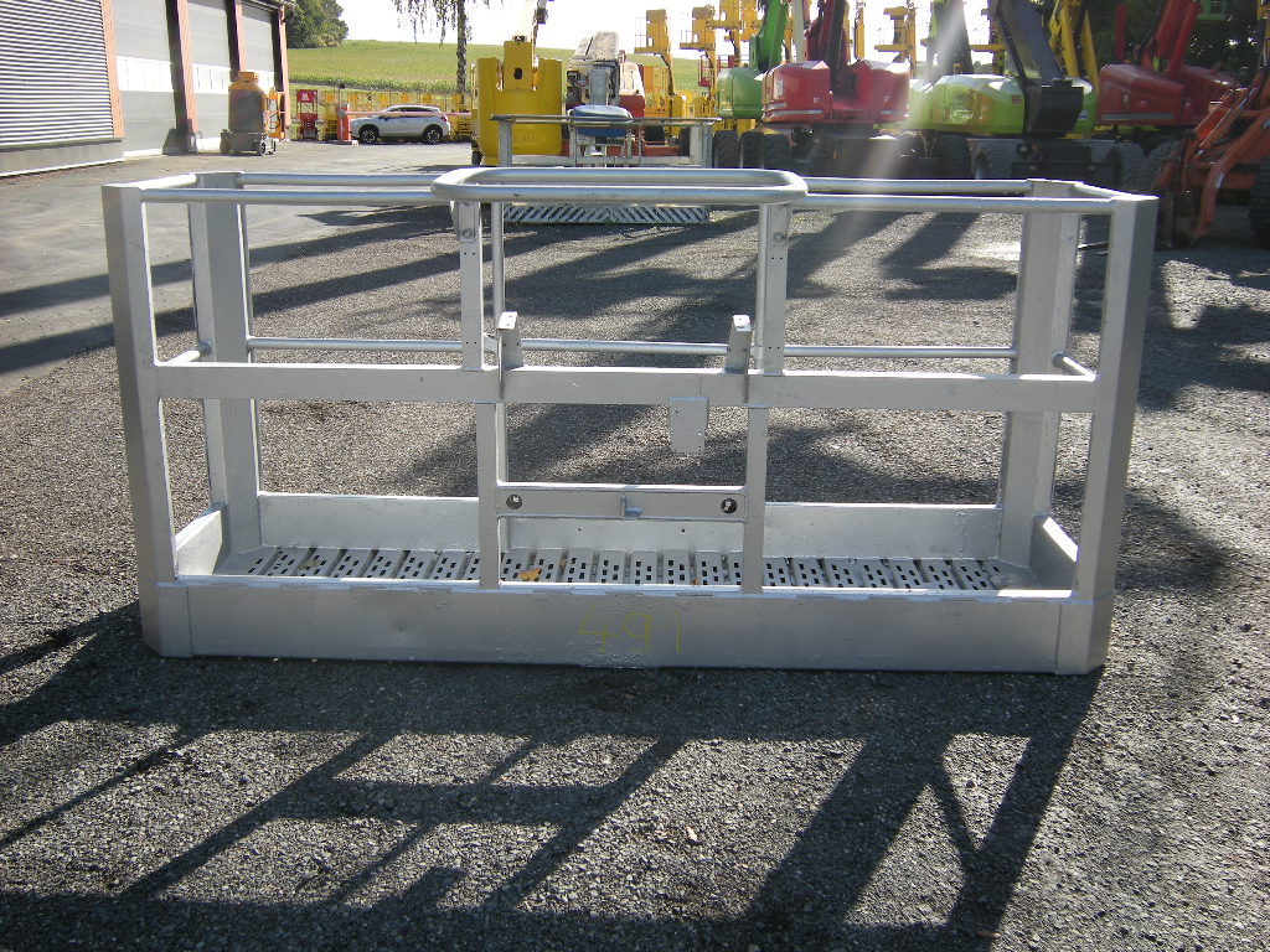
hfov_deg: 49.0
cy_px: 476
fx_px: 1394
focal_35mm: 38
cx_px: 635
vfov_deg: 37.7
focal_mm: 6.3
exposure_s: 1/332
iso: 64
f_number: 3.2
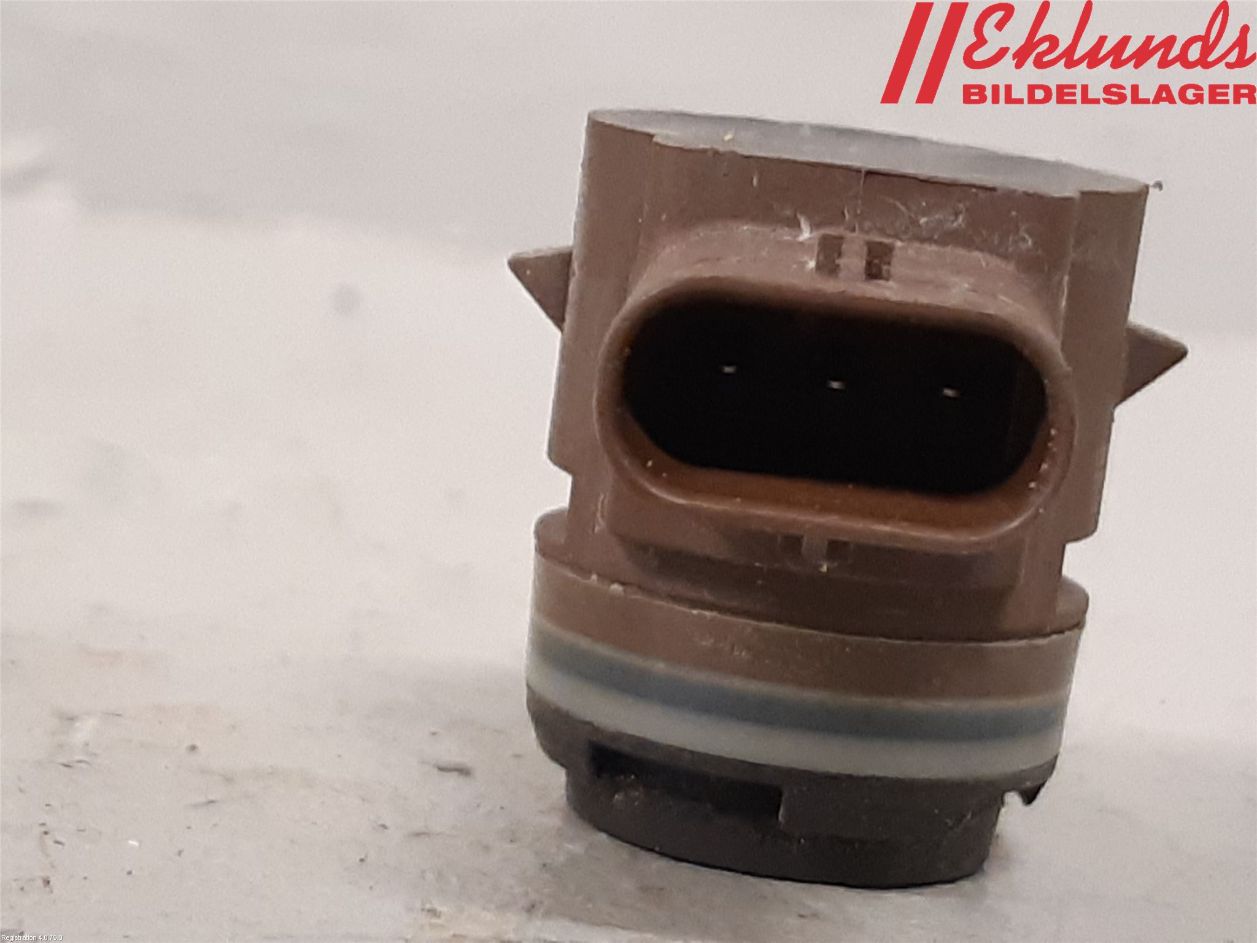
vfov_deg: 53.1
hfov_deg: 67.3
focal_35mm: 26
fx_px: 944
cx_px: 628
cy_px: 472
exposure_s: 1/33
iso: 200
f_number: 1.7
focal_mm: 3.93
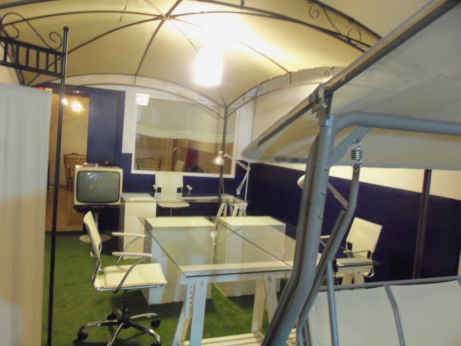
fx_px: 386
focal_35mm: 29
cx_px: 230
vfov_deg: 48.2
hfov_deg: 61.7
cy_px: 173
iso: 400
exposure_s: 1/6
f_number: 3.4
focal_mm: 5.2
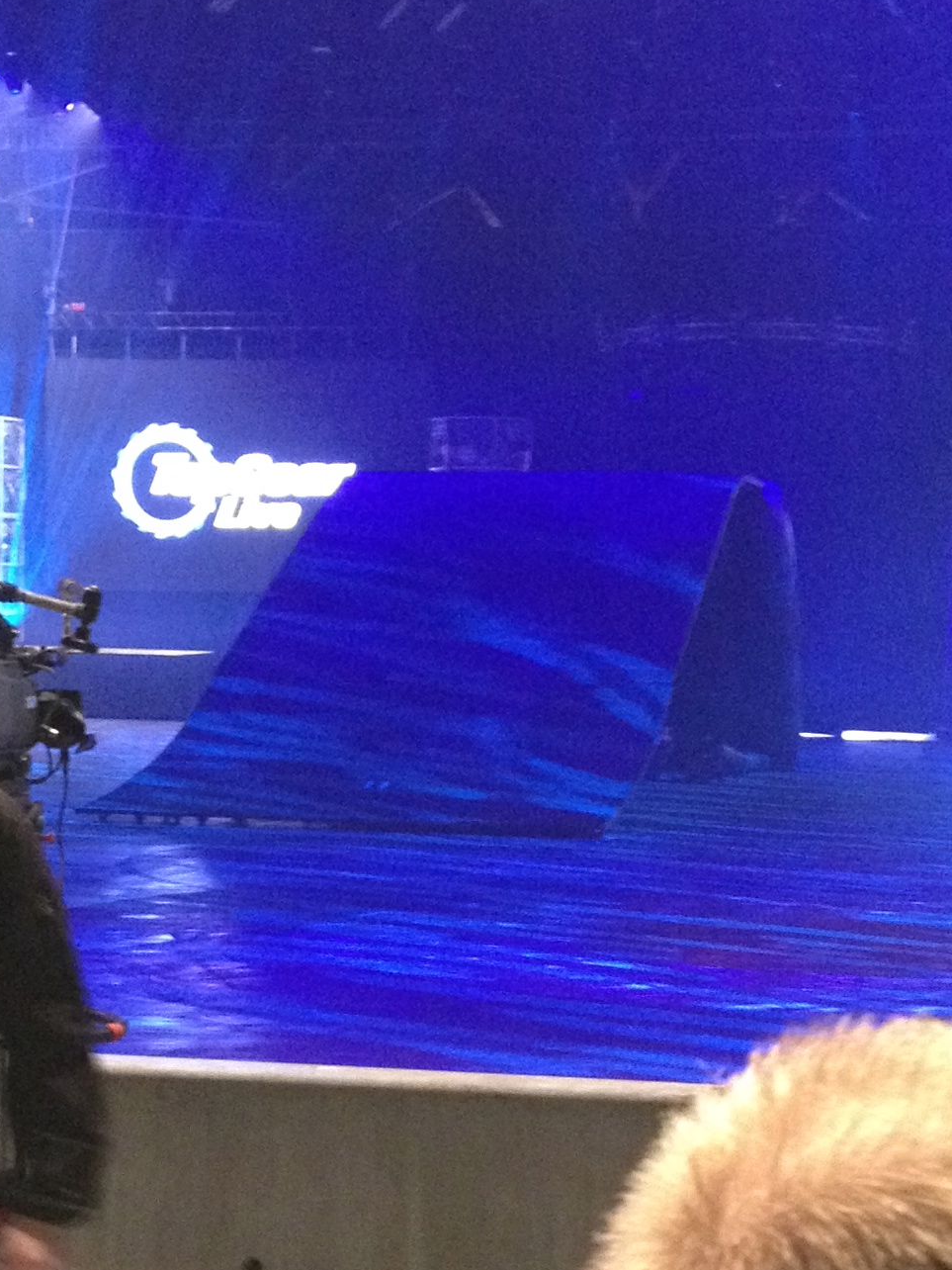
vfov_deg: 21.9
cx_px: 455
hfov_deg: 16.6
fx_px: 3264
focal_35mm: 89
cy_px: 873
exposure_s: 1/17
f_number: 2.4
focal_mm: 4.28
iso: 400
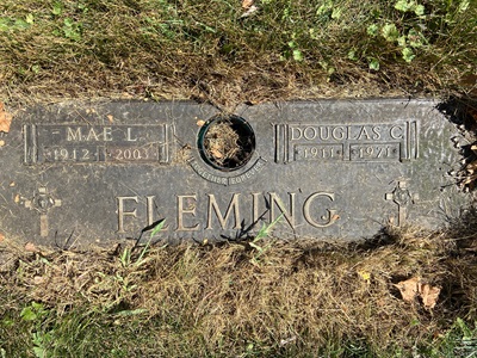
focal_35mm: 26
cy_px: 179
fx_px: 358
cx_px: 238
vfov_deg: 53.1
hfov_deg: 67.3
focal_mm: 4.25
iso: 32
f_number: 1.8
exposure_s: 1/1678
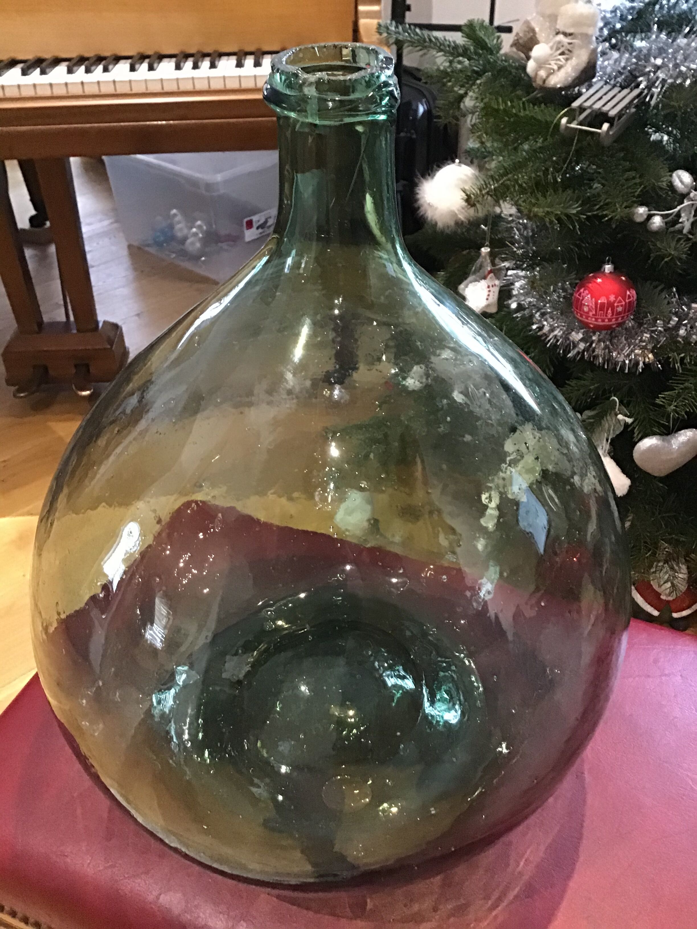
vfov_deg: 58.4
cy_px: 464
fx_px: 832
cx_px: 348
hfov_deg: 45.4
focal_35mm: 31
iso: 250
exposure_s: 1/17
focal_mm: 3.3
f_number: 2.4
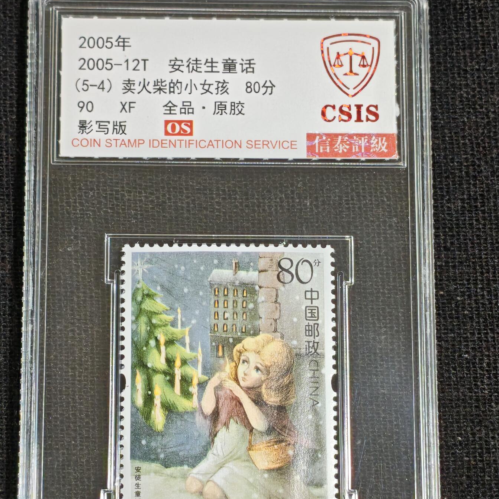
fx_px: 1876
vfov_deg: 15.1
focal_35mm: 115
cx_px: 251
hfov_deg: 15.2
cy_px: 319
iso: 50
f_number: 1.5
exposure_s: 1/528
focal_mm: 4.94
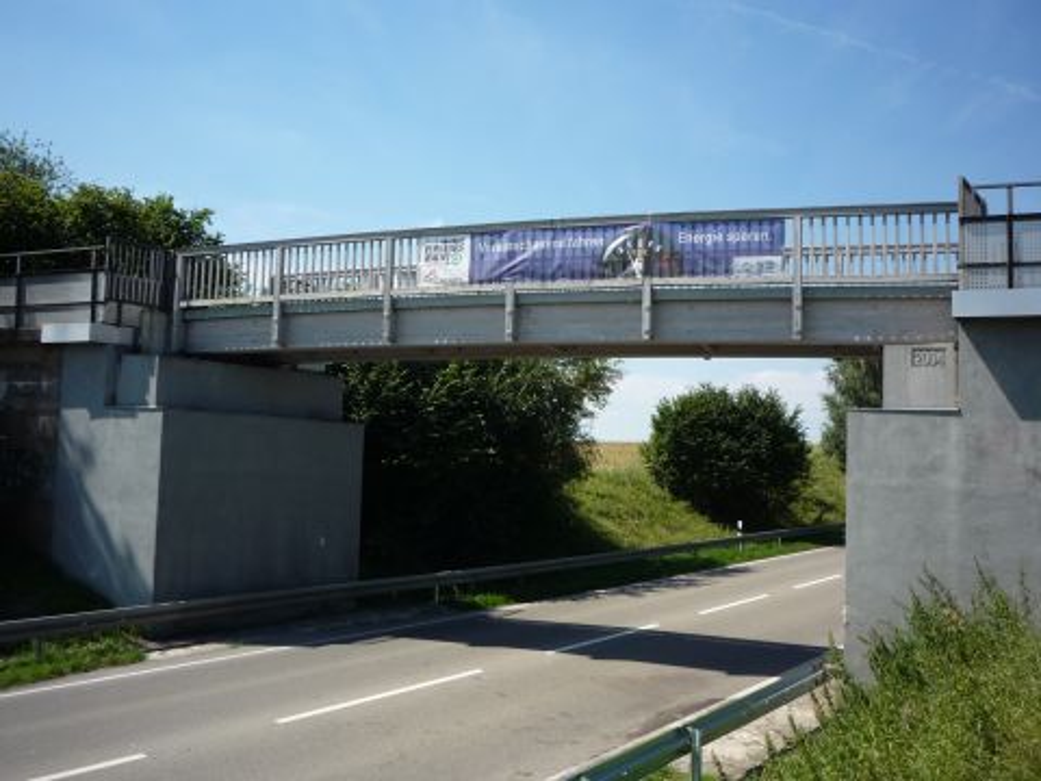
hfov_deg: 56.8
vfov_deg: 44.2
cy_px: 390
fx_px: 962
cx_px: 520
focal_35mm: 32
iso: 100
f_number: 5
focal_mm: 5.2
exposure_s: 1/400
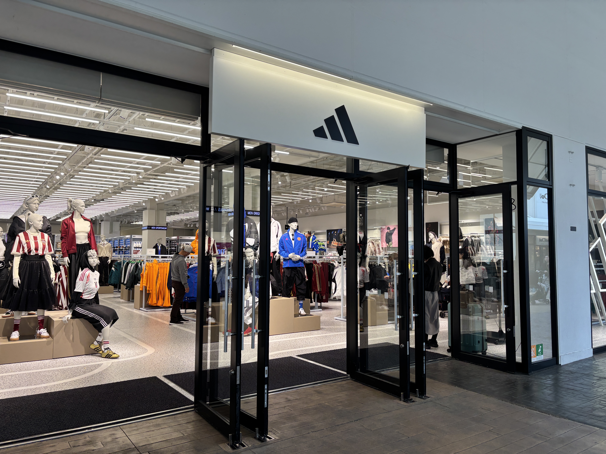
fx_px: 455
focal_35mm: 26
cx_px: 303
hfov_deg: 67.3
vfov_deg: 53.1
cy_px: 227
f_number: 1.6
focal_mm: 5.96
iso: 40
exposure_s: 1/100
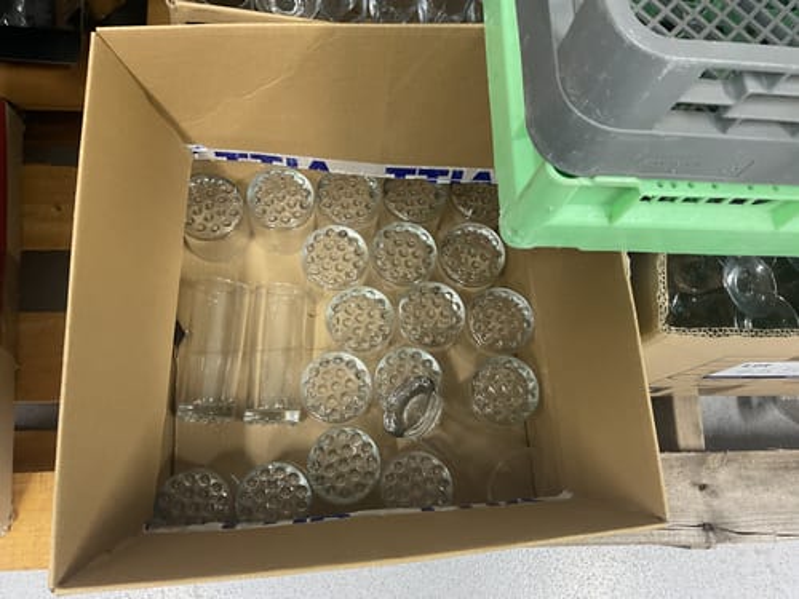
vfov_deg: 48.2
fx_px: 669
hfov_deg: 61.7
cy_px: 300
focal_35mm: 29
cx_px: 400
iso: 160
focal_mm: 3
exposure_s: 1/50
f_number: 1.8
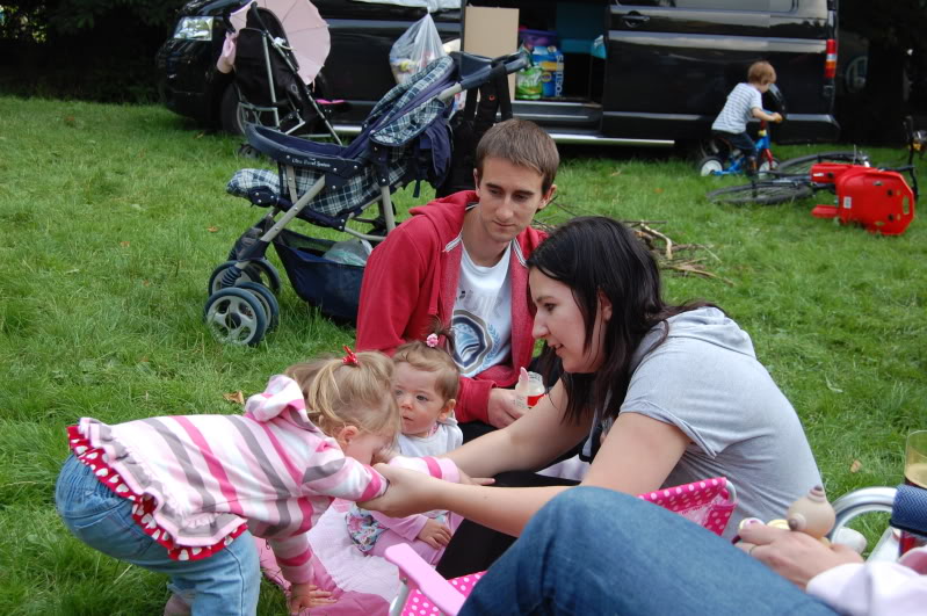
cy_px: 308
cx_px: 464
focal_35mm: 45
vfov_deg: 29.8
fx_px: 1158
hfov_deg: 43.6
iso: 280
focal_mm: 30
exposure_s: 1/125
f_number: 5.6
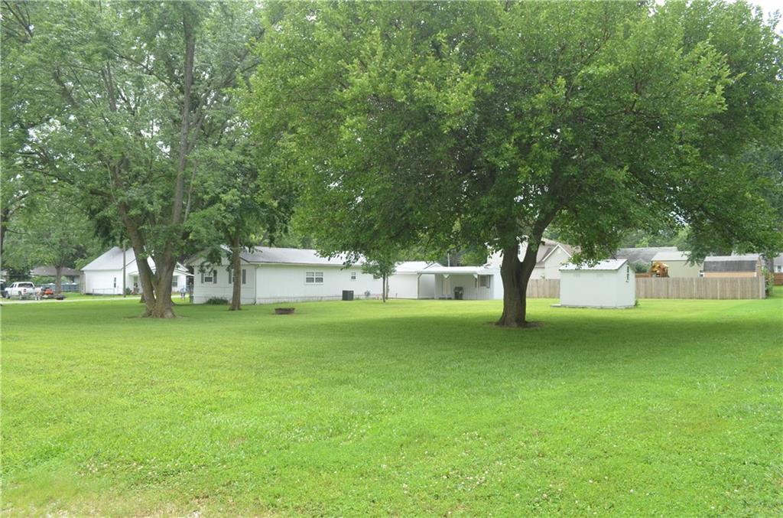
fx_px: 586
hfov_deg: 67.5
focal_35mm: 27
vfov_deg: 47.7
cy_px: 259
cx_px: 392
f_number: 7.1
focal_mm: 18
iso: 200
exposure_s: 1/200
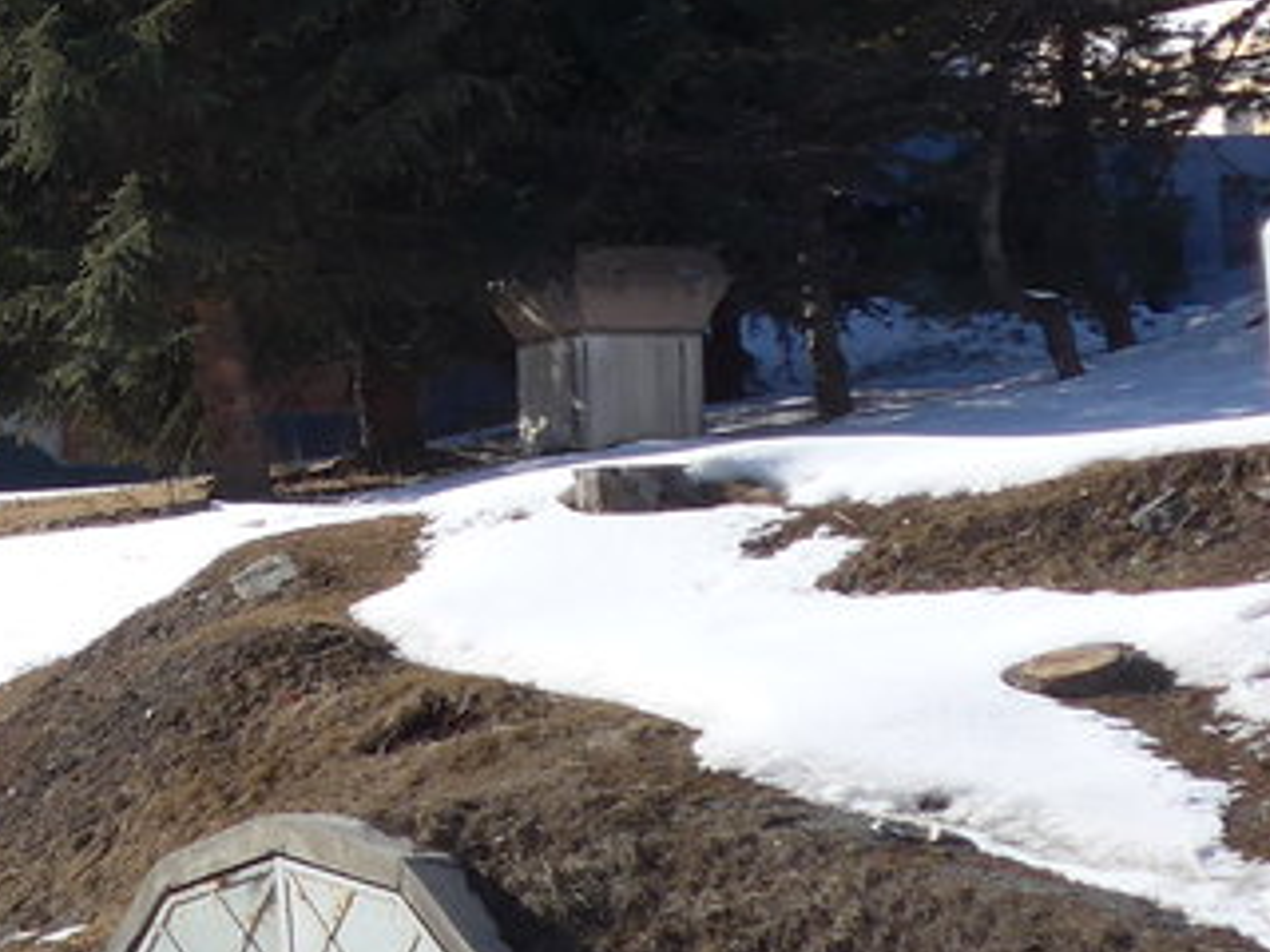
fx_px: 4953
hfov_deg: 13.4
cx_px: -853
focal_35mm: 135
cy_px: 468
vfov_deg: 11.0
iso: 80
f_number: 2.8
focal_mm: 7.5
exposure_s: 1/2000
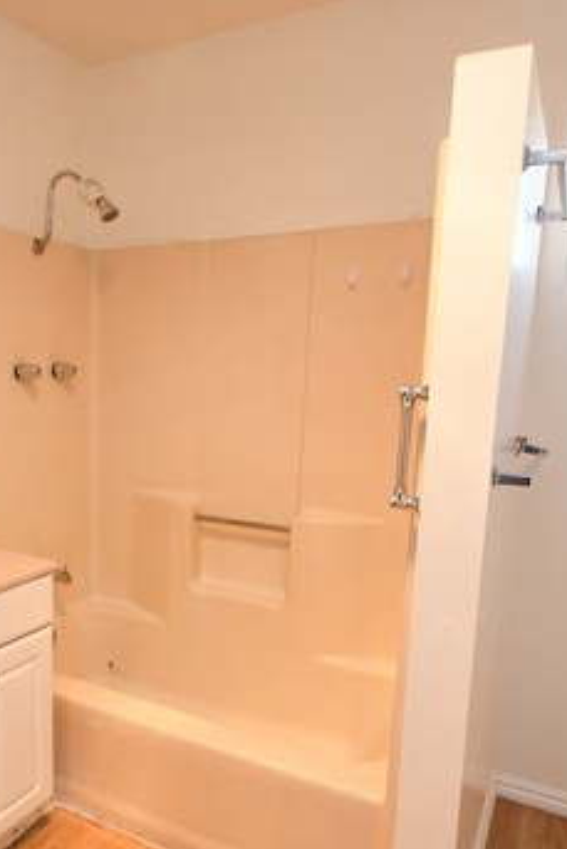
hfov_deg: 45.4
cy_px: 486
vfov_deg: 65.1
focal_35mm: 28
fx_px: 661
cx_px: 166
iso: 640
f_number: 5.6
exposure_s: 1/60
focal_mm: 10
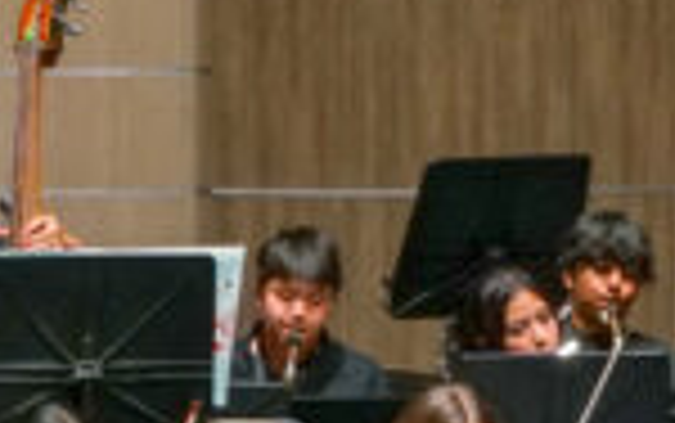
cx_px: 932
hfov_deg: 3.5
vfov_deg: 2.2
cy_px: 353
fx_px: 10862
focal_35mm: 590
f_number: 5.6
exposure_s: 1/90
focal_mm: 85
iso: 1600
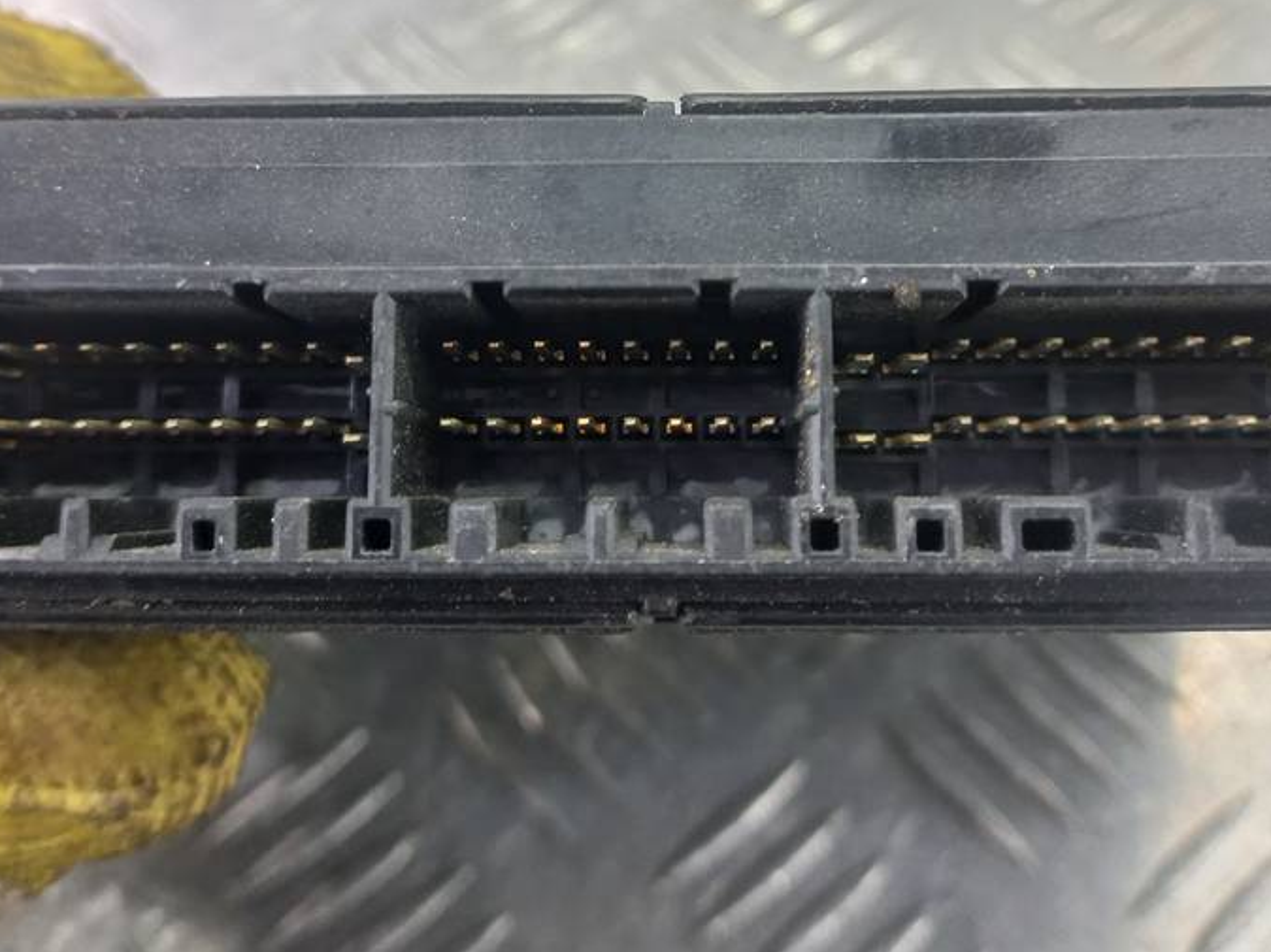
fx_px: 1395
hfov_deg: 49.0
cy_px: 292
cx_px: 647
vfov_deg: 37.2
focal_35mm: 38
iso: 200
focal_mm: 4.6
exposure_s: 1/50
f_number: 1.8
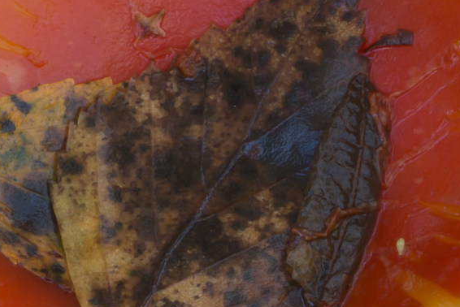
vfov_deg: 2.4
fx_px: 7312
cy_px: 252
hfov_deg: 3.6
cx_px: 522
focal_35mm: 572
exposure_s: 2.5
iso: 160
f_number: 36
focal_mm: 90
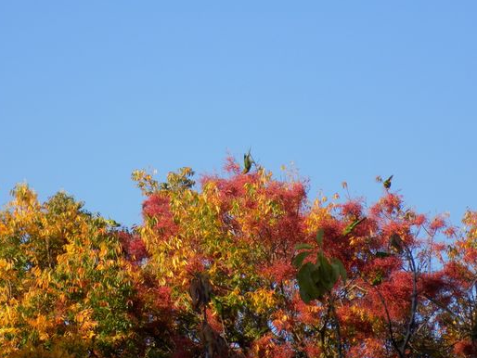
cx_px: 203
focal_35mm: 129
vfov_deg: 11.5
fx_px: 1778
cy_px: 168
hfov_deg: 15.3
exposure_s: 1/250
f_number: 4.7
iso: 80
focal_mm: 19.1
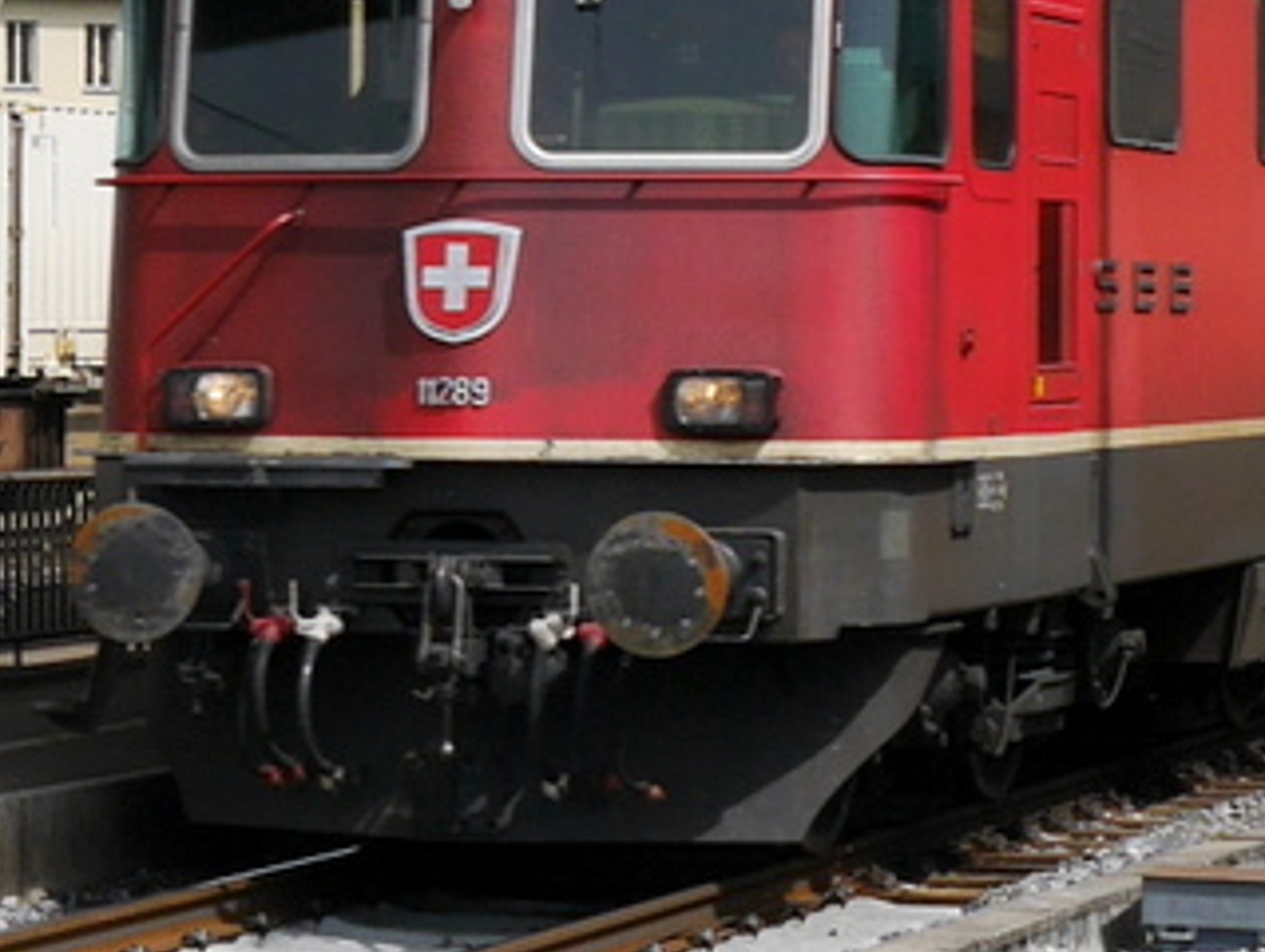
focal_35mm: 124
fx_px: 4537
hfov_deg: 15.9
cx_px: 789
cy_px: 129
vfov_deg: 11.9
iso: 160
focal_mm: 18
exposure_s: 1/500
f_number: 8
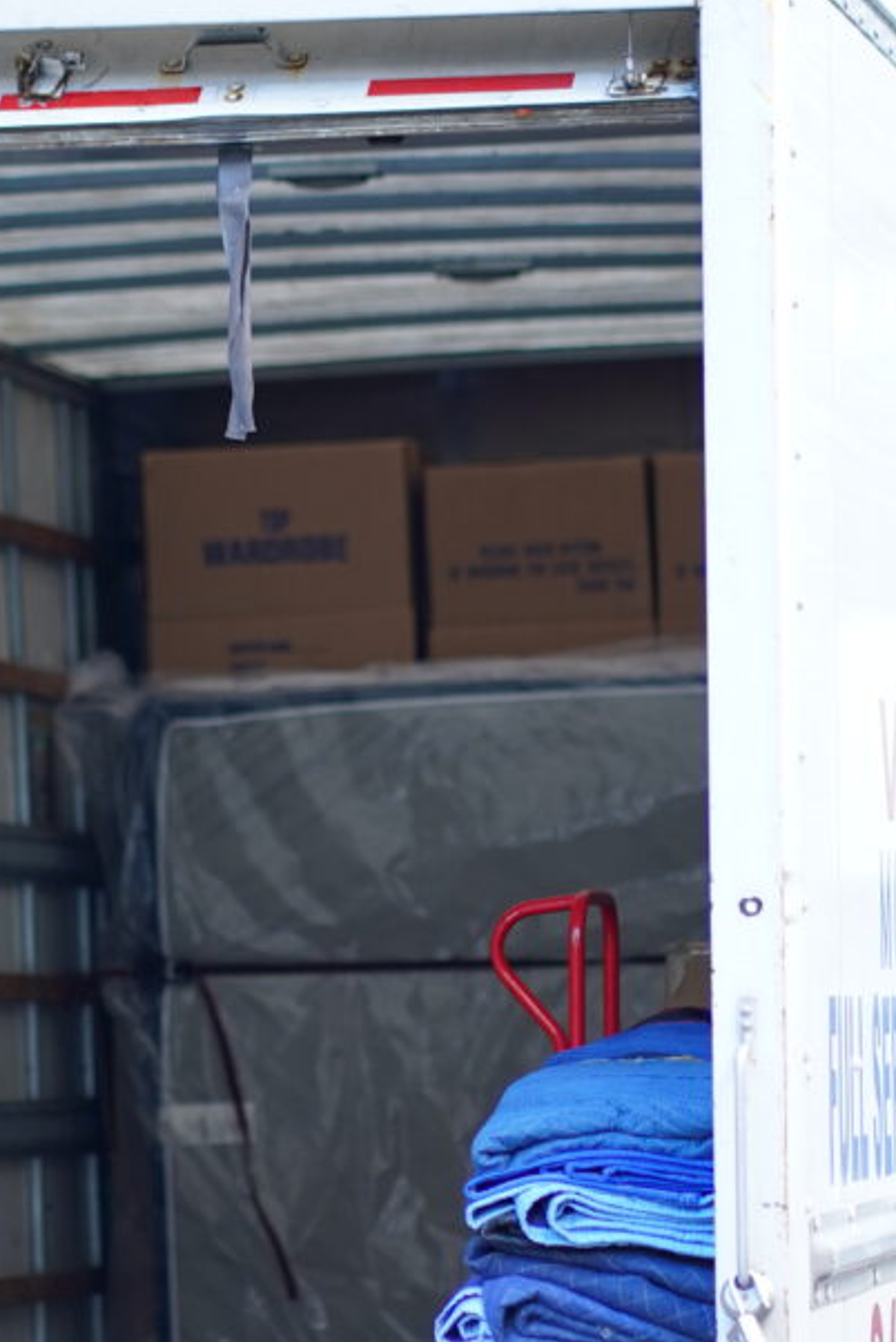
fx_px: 8054
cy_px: 827
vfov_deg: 9.5
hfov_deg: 6.4
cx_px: 338
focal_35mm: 216
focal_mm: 85
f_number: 2.2
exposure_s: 1/200
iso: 320
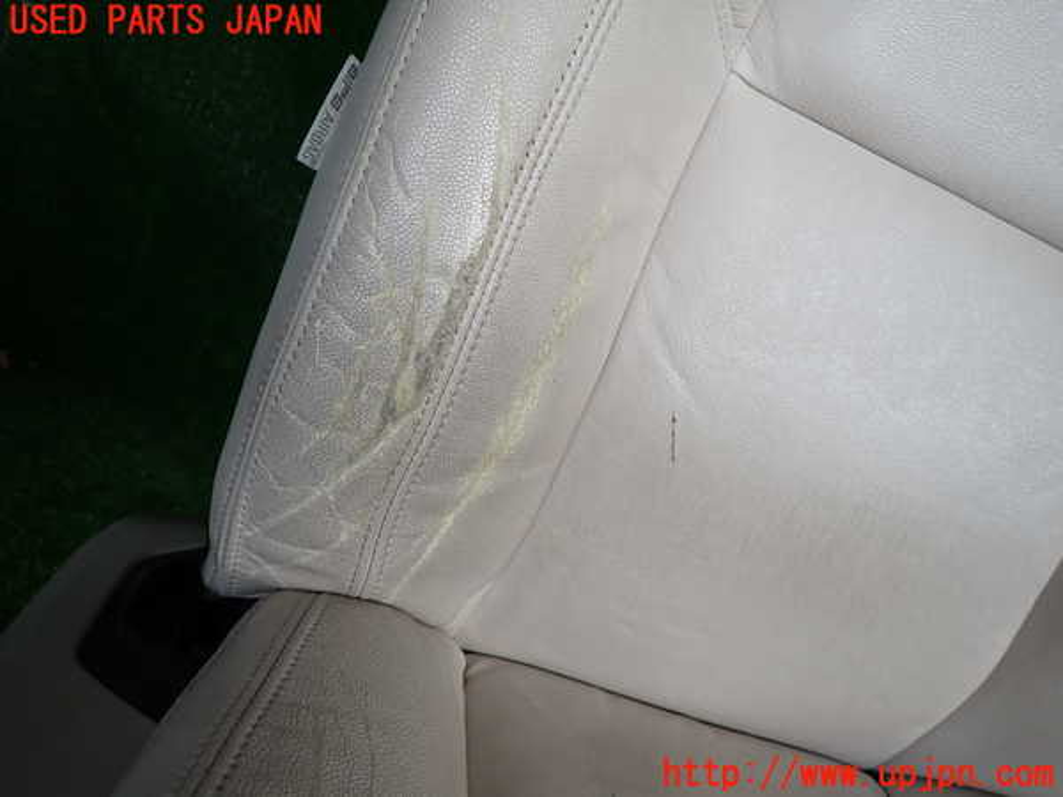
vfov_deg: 54.9
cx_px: 532
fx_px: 768
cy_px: 398
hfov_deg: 69.4
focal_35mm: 25
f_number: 2
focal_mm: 4.5
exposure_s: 1/200
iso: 100
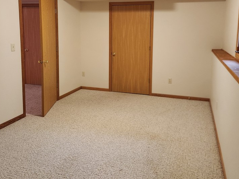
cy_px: 62
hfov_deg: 55.4
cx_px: 124
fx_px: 228
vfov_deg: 42.4
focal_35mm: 33
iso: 800
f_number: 1.8
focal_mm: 5.4
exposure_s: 1/120
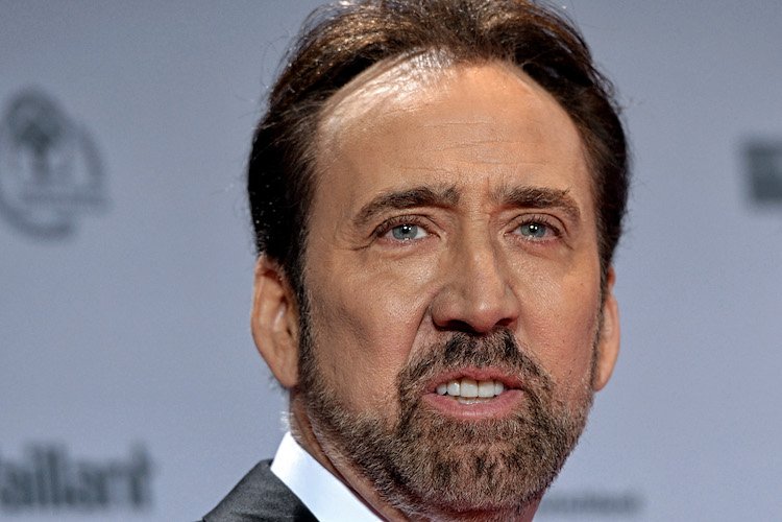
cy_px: 261
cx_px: 391
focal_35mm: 200
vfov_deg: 6.9
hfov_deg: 10.3
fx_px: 4344
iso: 500
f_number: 3.5
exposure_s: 1/160
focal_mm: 200
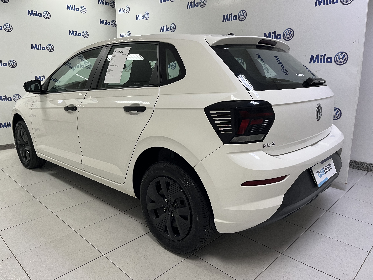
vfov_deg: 53.1
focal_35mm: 26
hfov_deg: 67.3
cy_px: 140
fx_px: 280
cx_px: 186
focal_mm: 5.1
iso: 80
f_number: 1.6
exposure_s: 1/60
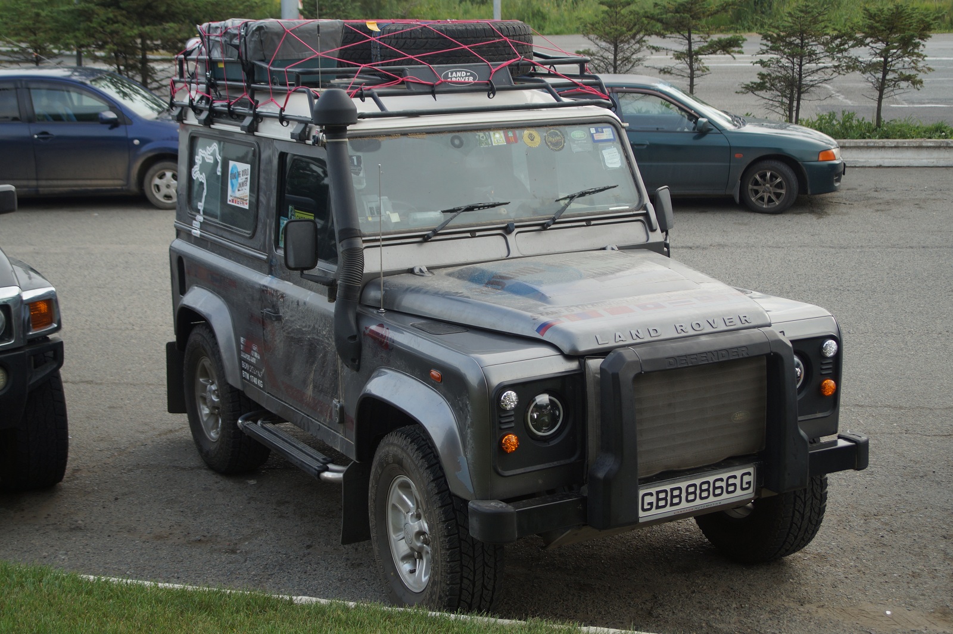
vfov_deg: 25.7
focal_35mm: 52
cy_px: 317
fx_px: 1389
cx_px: 476
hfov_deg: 37.9
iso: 100
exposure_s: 1/160
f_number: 4
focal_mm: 35
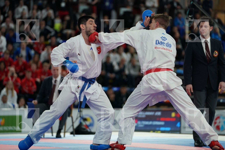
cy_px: 75
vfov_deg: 8.3
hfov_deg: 12.5
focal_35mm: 165
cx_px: 112
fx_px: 1031
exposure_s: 1/1000
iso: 1600
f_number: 2.8
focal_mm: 165
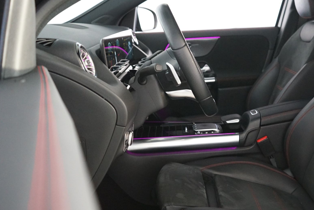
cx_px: 208
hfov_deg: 43.0
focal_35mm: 45
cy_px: 126
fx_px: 392
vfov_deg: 29.8
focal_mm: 28
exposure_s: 1/13
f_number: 3.5
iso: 4000
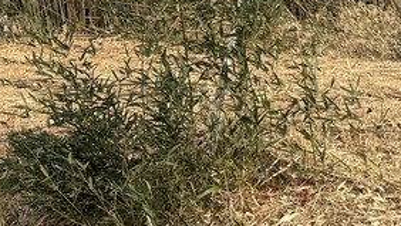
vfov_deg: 12.3
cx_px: -23
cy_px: -88
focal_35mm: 95
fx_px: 1011
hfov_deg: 21.5
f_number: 1.78
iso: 80
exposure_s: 1/2611
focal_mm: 6.76
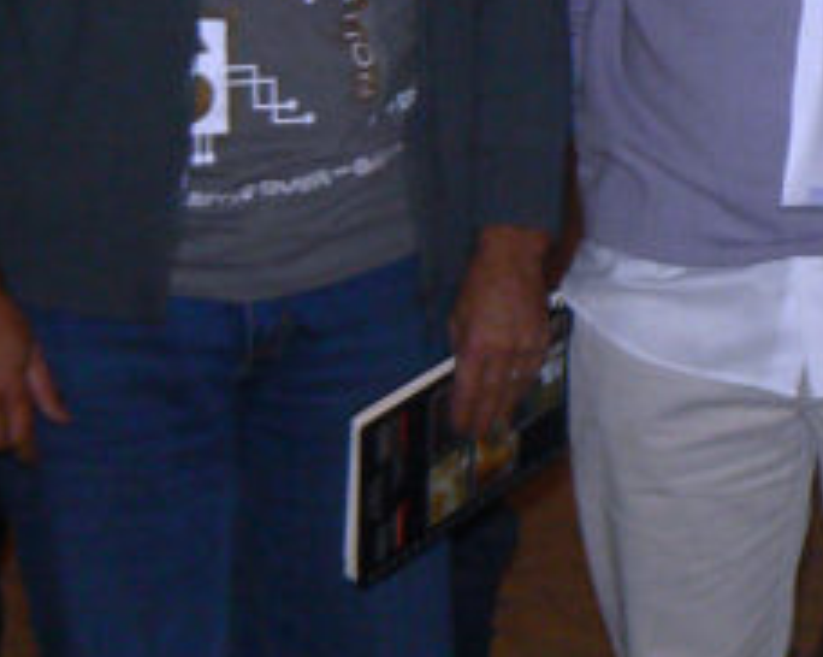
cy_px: -253
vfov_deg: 10.2
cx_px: 1263
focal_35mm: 148
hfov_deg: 12.4
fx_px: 3602
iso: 100
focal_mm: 6
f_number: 4
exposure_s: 1/25
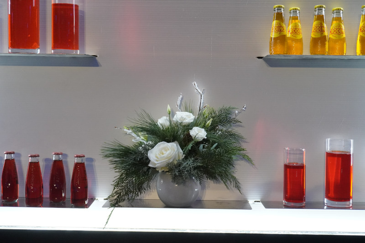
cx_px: 182
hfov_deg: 40.0
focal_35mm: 50
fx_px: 502
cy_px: 122
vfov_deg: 27.2
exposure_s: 1/160
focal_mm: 33
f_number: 5
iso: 4000
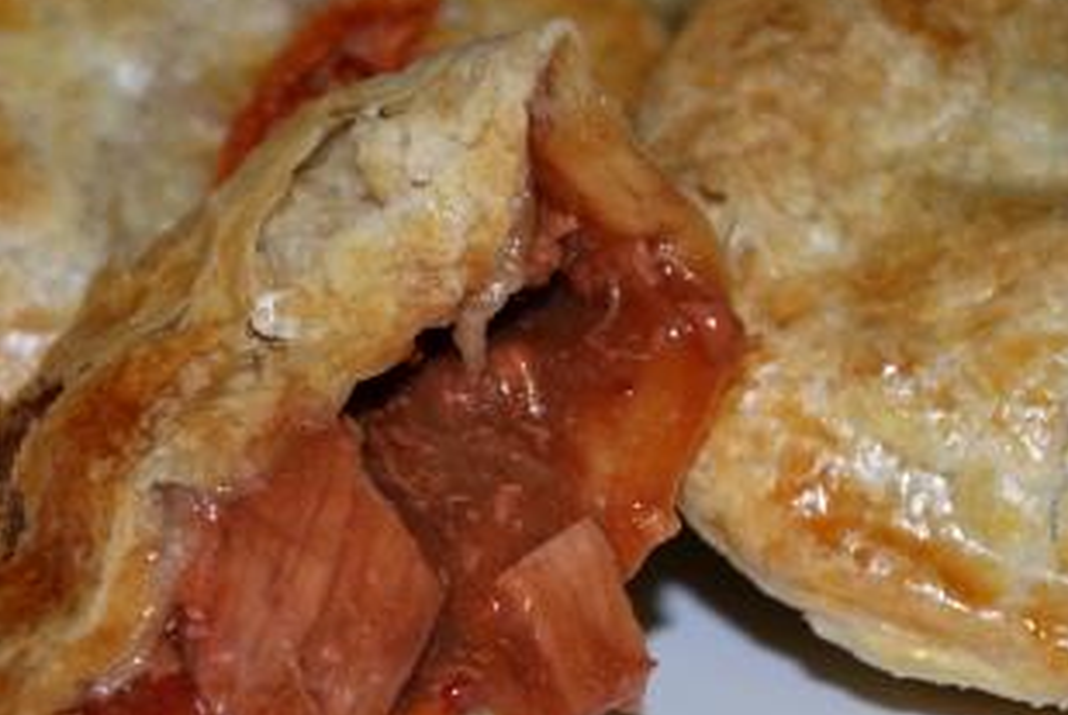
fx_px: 3557
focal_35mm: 120
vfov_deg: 11.5
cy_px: 383
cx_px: 439
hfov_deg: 17.1
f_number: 5.6
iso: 200
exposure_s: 1/60
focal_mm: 55
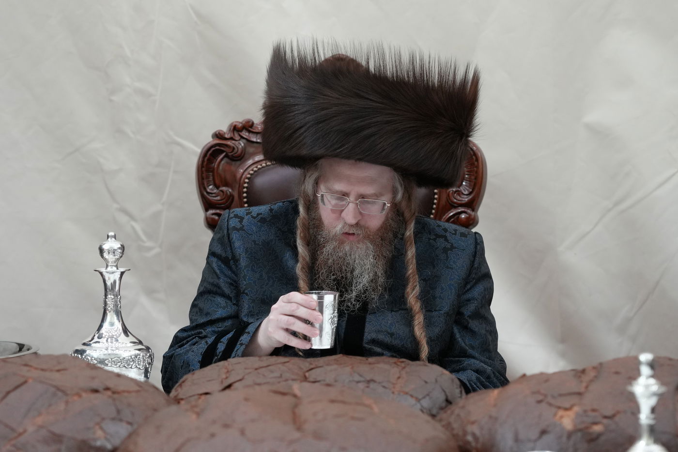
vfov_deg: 9.4
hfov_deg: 14.1
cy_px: 226
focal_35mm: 146
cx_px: 339
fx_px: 2749
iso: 2000
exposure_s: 1/160
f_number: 4
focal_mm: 97.5
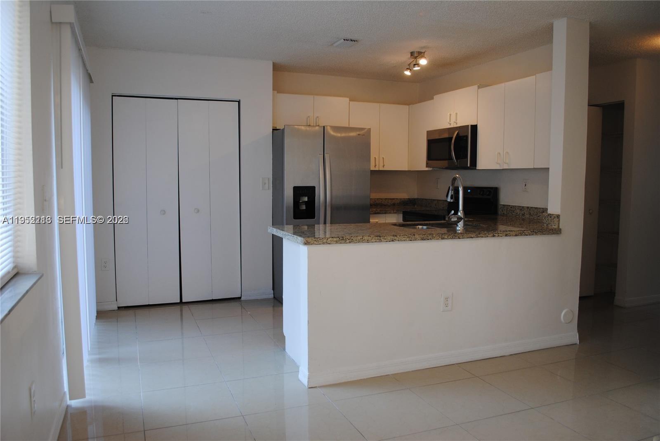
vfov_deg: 48.0
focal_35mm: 27
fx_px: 495
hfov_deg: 67.3
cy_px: 220
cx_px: 330
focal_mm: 18
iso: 200
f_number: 4
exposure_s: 1/60
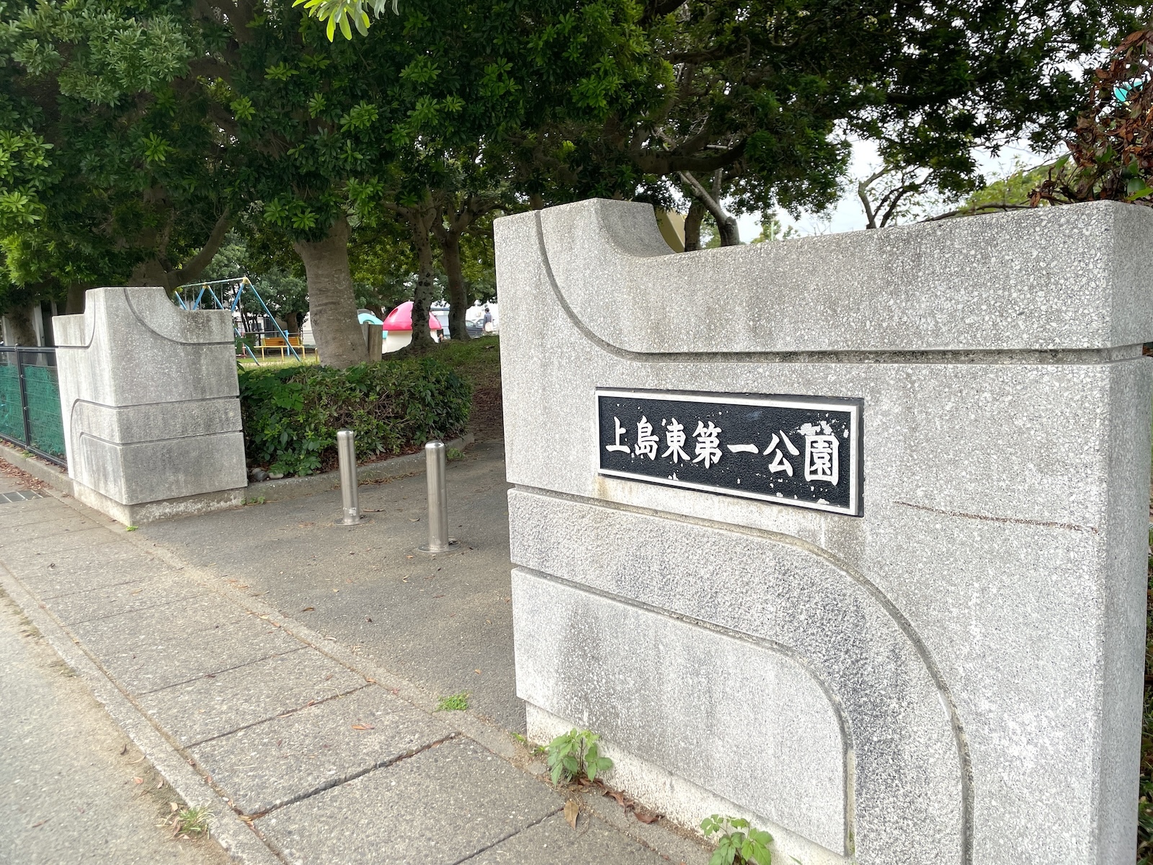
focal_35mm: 26
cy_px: 432
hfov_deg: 67.3
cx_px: 576
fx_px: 866
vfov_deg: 53.1
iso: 32
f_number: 1.6
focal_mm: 4.2
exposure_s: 1/1052
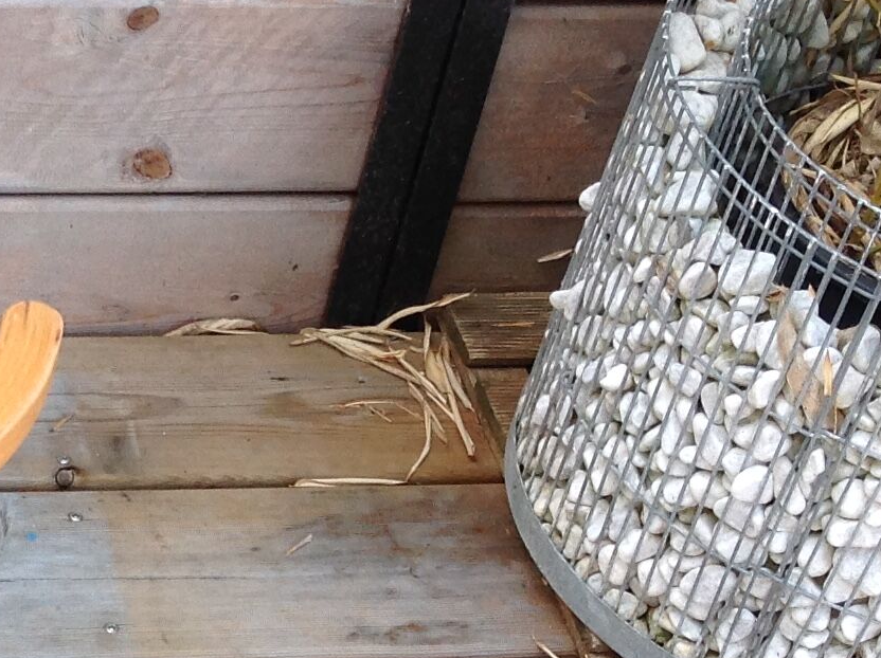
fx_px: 2771
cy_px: 559
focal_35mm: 109
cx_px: -349
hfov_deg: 16.8
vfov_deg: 13.5
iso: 50
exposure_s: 1/192
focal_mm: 4.28
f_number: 2.4
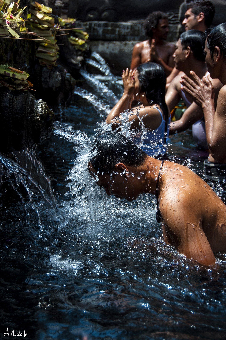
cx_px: 113
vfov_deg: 27.0
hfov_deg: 18.1
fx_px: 708
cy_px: 170
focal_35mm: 75
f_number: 4.8
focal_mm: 50
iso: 200
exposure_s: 1/640
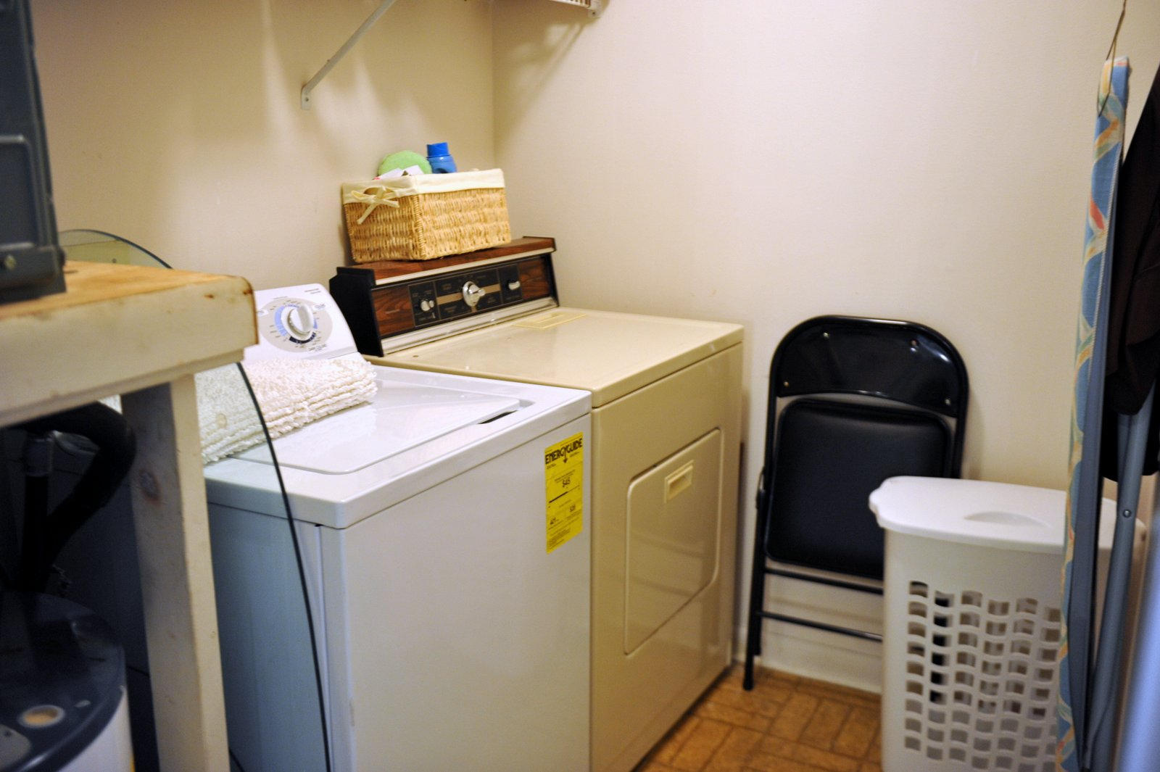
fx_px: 1095
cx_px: 580
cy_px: 386
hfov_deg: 55.8
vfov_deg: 38.8
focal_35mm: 34
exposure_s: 1/30
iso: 1600
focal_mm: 34
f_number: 2.8
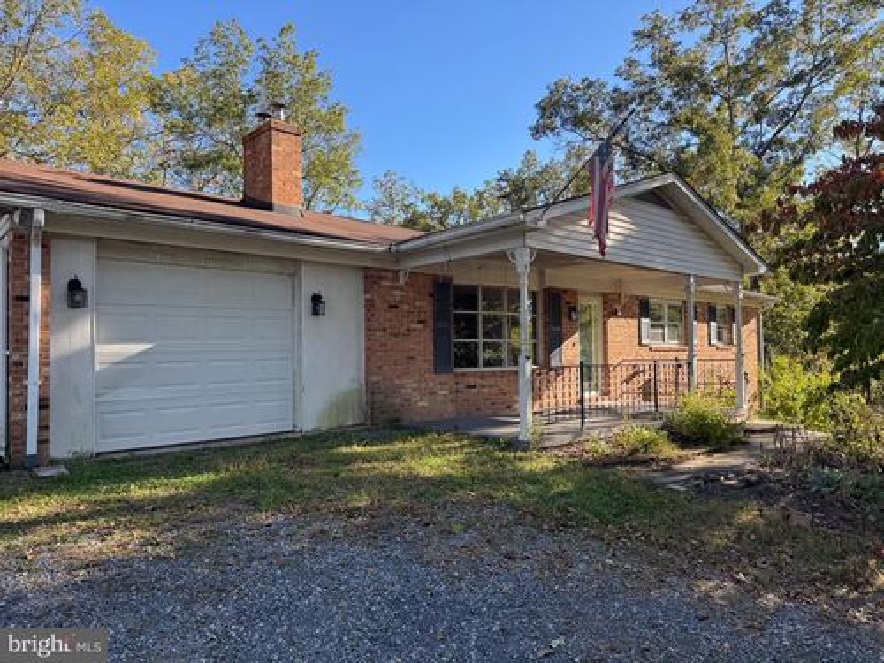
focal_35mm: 24
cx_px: 442
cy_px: 332
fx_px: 613
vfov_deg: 56.8
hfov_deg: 71.6
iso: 80
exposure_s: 1/952
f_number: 1.78
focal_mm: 6.76
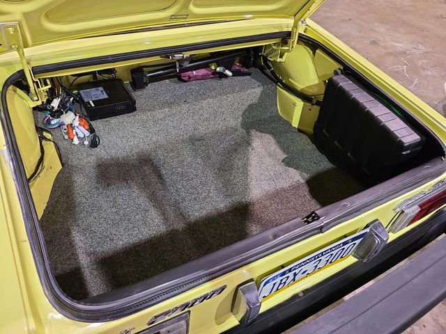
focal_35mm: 26
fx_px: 335
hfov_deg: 67.3
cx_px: 223
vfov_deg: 53.1
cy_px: 167
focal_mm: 5.4
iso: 250
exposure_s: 1/39
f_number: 1.8
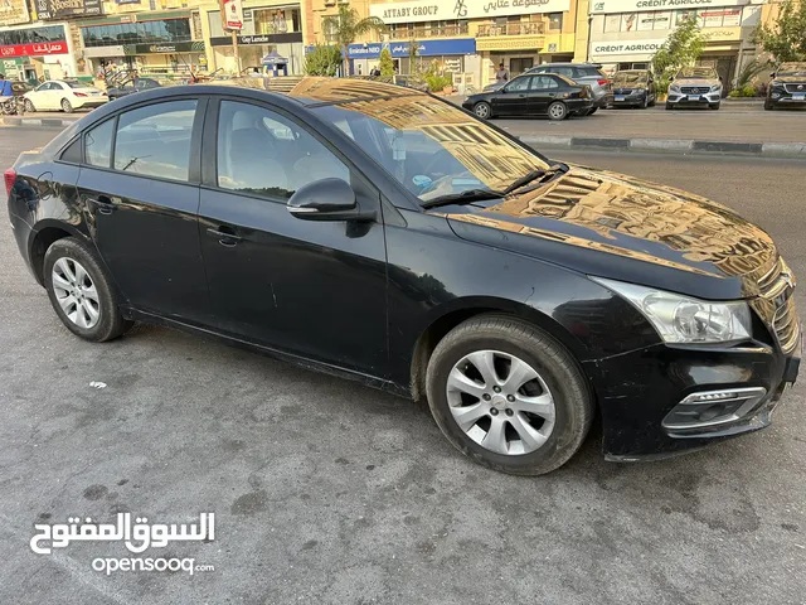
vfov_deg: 53.1
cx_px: 403
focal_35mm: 26
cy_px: 302
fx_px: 605
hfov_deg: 67.3
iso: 50
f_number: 1.5
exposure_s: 1/601
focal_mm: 5.7
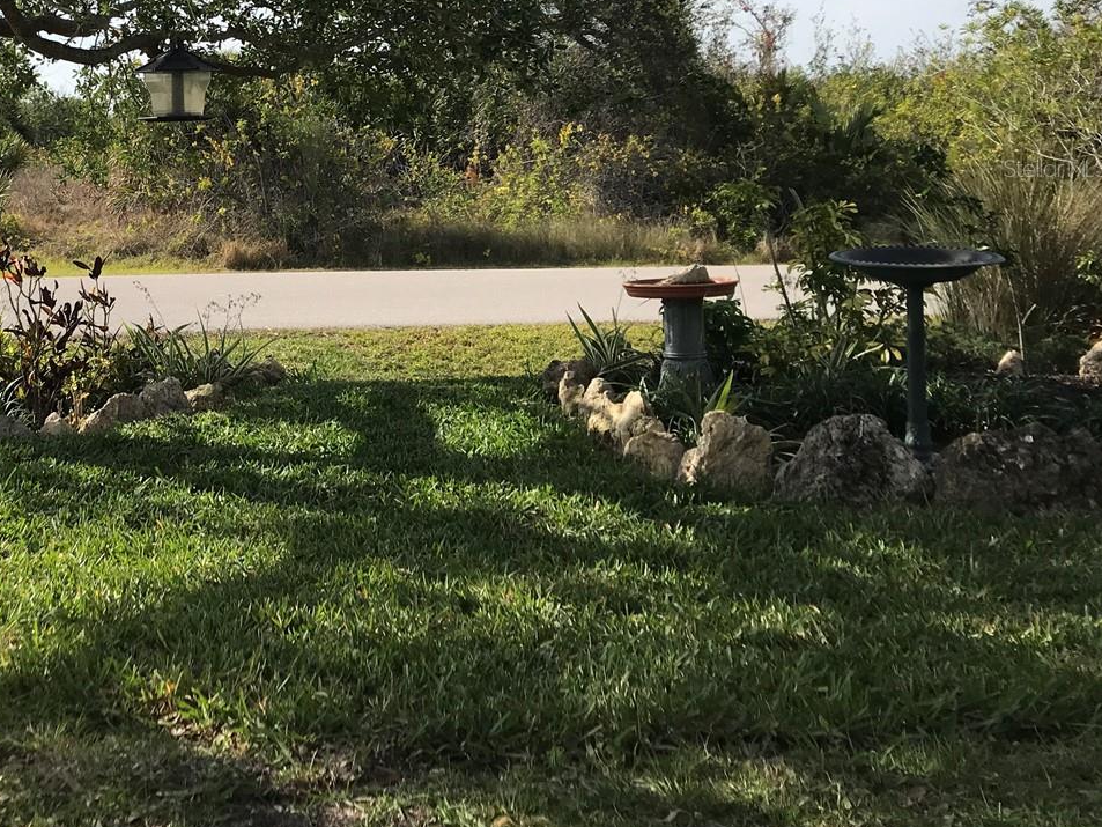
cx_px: 187
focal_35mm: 47
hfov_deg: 38.6
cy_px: 168
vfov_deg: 30.2
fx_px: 1496
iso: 20
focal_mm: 3.99
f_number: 1.8
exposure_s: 1/1996
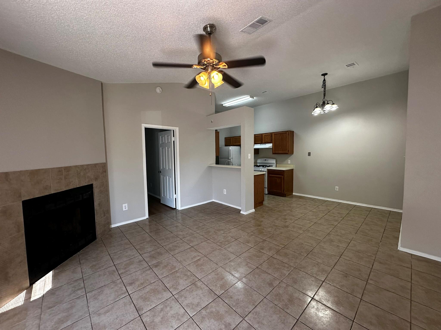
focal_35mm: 14
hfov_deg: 102.1
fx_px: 178
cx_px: 220
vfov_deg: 85.7
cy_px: 165
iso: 200
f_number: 2.2
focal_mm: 2.22
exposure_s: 1/120
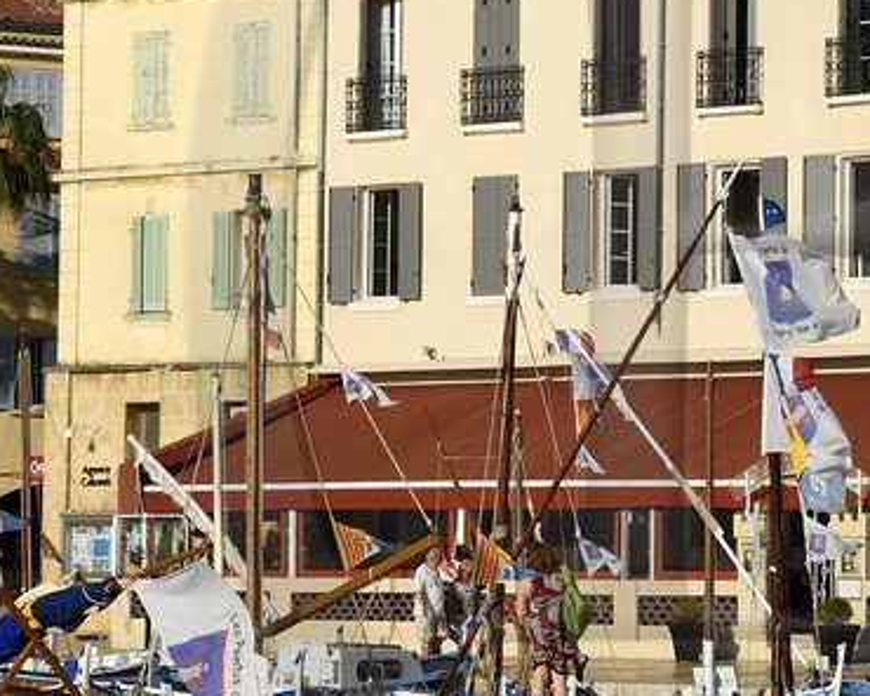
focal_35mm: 154
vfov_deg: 10.0
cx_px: 1143
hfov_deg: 12.1
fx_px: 3965
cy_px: 259
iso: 200
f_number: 11
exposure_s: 1/500
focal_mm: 38
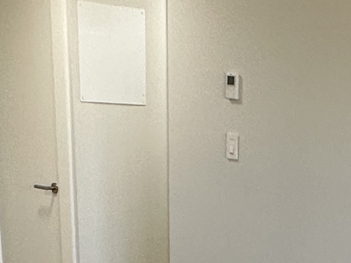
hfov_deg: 19.2
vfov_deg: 13.2
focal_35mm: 99
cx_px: 354
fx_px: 1004
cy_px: 506
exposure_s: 1/99
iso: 100
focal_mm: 2.22
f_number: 2.2
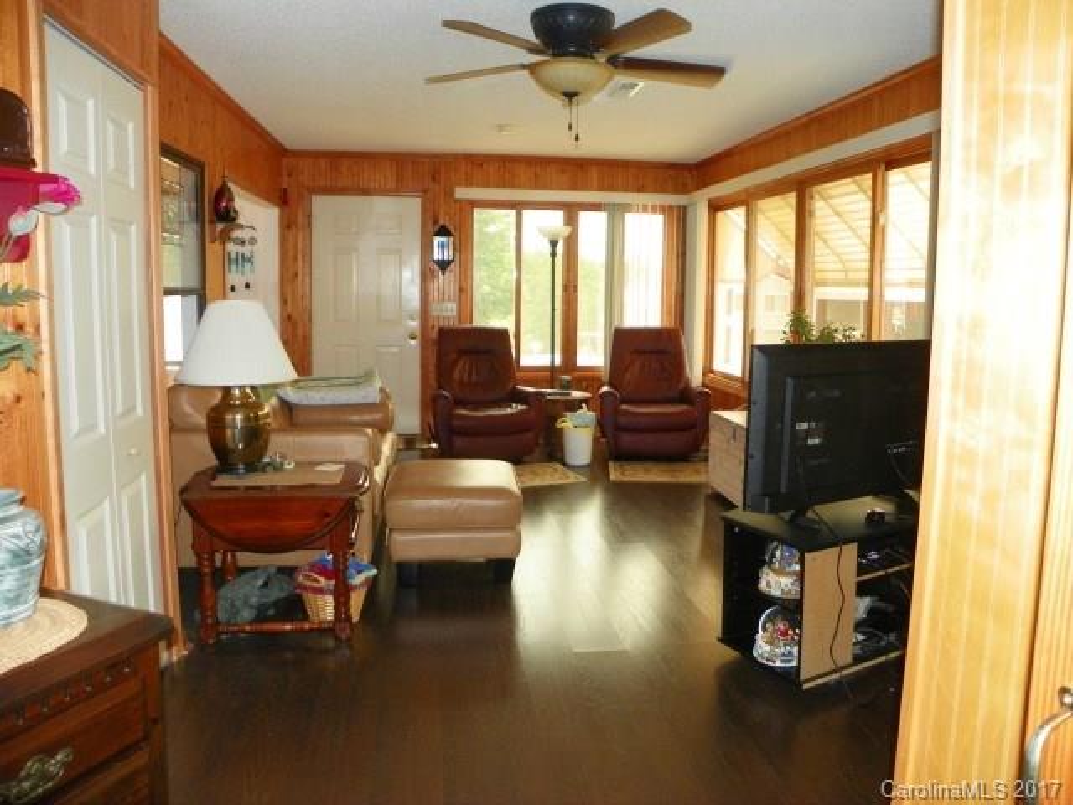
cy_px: 402
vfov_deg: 53.1
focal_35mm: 26
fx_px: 806
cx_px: 536
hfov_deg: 67.3
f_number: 2.8
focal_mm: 4.6
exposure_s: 1/40
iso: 125
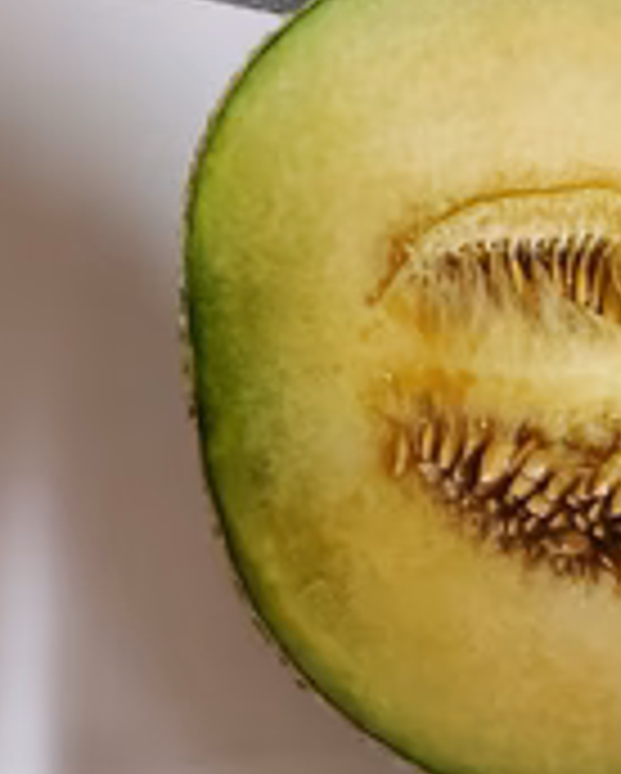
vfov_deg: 29.5
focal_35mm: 59
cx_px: 666
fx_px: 1353
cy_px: 801
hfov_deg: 24.3
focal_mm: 4.3
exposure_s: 1/40
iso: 500
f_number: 2.4
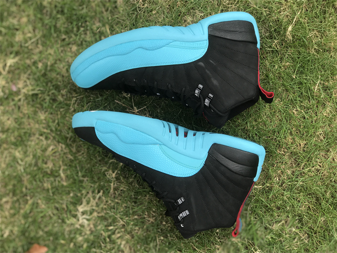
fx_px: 555
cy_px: 126
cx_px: 168
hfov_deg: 33.8
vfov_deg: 25.7
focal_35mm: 57
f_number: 2.8
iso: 20
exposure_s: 1/154
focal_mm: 6.6
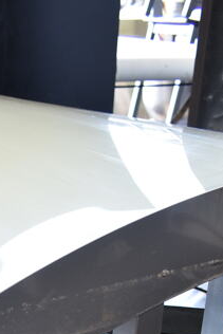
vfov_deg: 22.3
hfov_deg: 17.0
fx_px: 724
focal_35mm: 78
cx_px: -22
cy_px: 474
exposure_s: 1/30
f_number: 3.5
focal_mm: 18
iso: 320
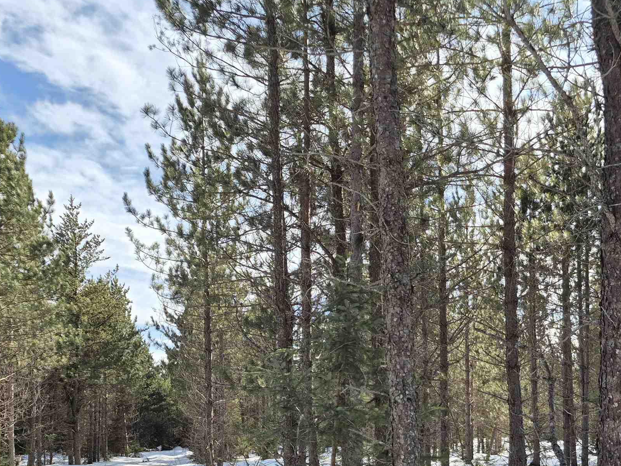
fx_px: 789
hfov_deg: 42.1
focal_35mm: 44
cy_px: 428
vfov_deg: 31.2
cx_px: 434
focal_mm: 5.4
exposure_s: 1/862
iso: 25
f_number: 1.8
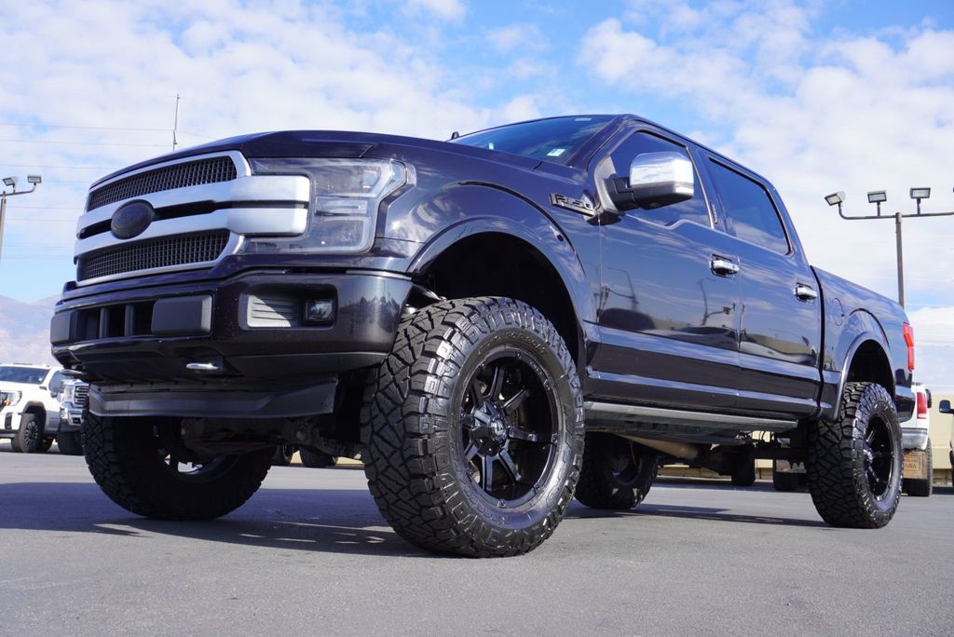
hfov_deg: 51.3
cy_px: 318
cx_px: 477
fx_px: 994
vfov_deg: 35.5
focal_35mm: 38
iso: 100
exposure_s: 1/100
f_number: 8
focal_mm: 25
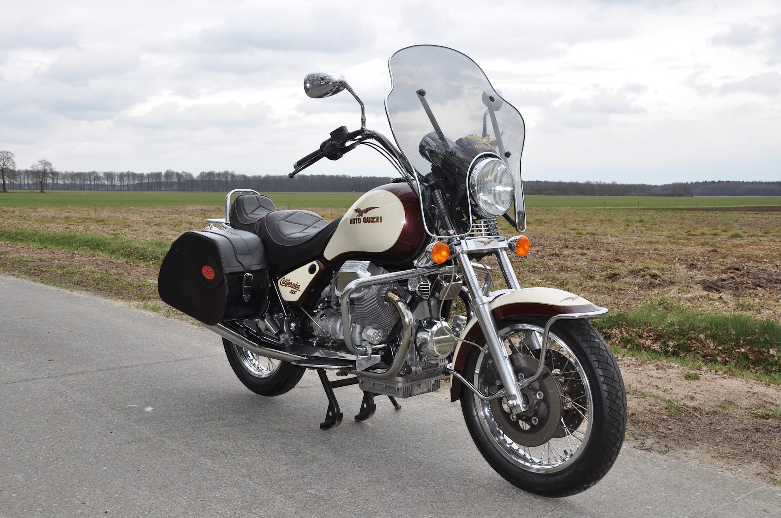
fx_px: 780
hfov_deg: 53.2
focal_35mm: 36
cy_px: 259
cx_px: 390
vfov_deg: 36.8
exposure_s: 1/200
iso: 200
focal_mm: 24
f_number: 10
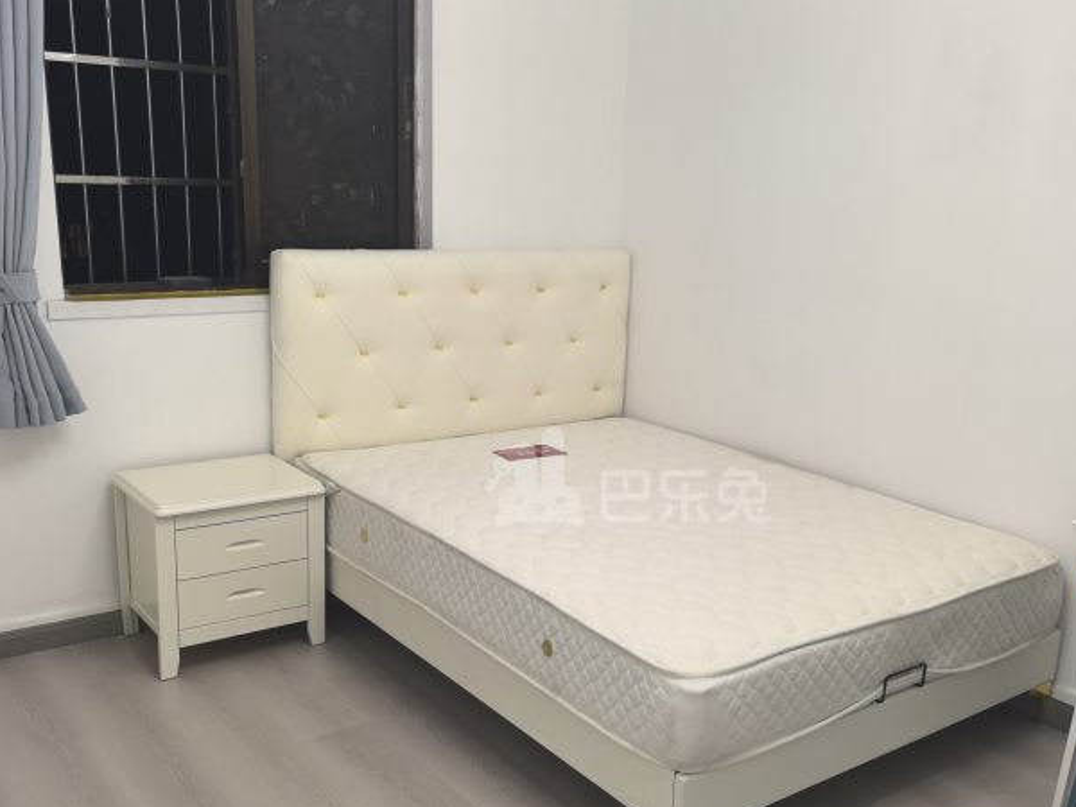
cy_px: 477
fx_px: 1119
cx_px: 628
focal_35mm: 36
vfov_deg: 39.5
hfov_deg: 51.1
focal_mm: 8.5
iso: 200
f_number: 1.6
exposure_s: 1/100
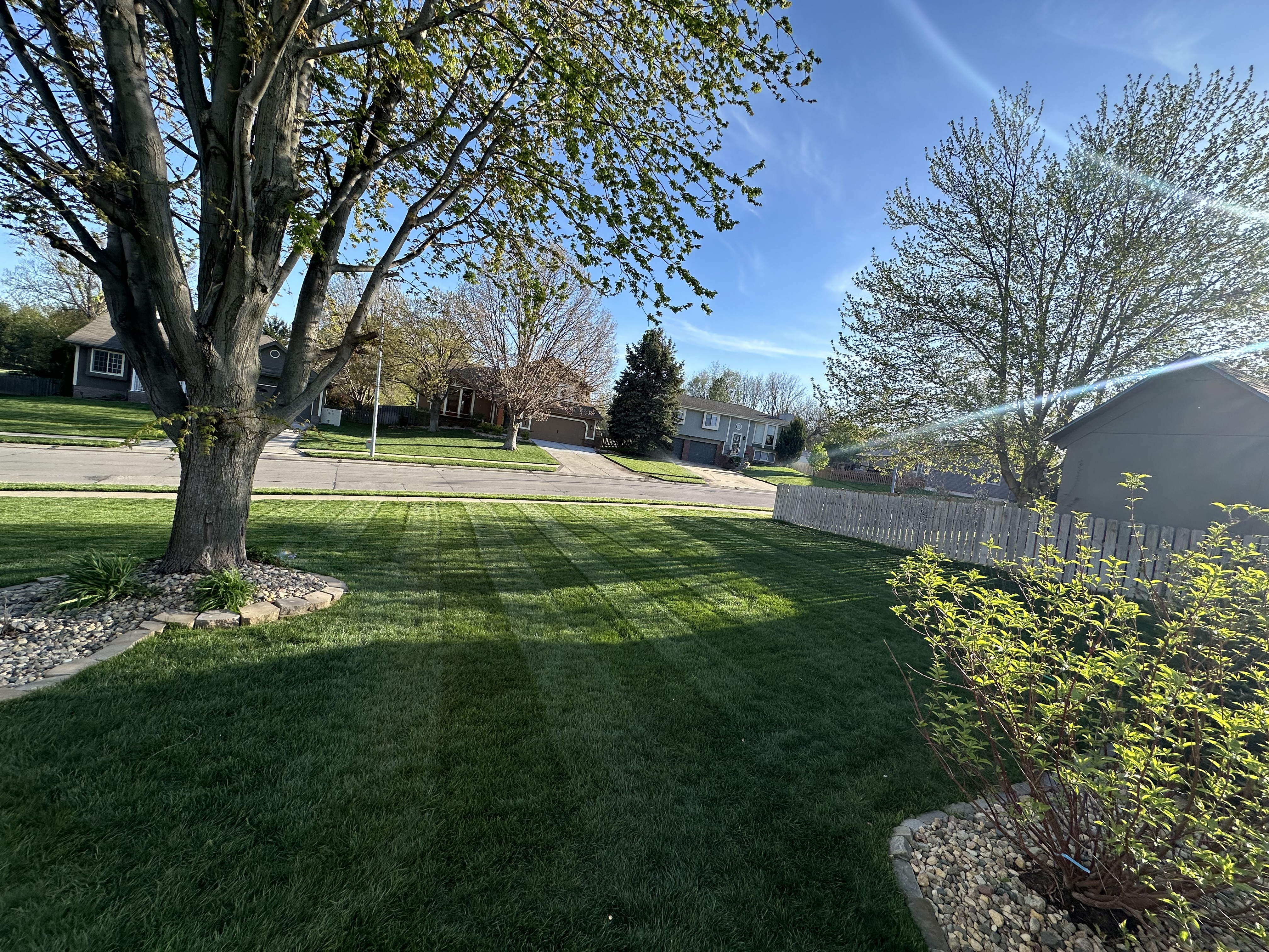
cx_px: 634
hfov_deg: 102.1
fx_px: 513
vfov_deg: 85.7
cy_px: 476
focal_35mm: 14
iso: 40
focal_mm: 2.22
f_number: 2.2
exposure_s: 1/694
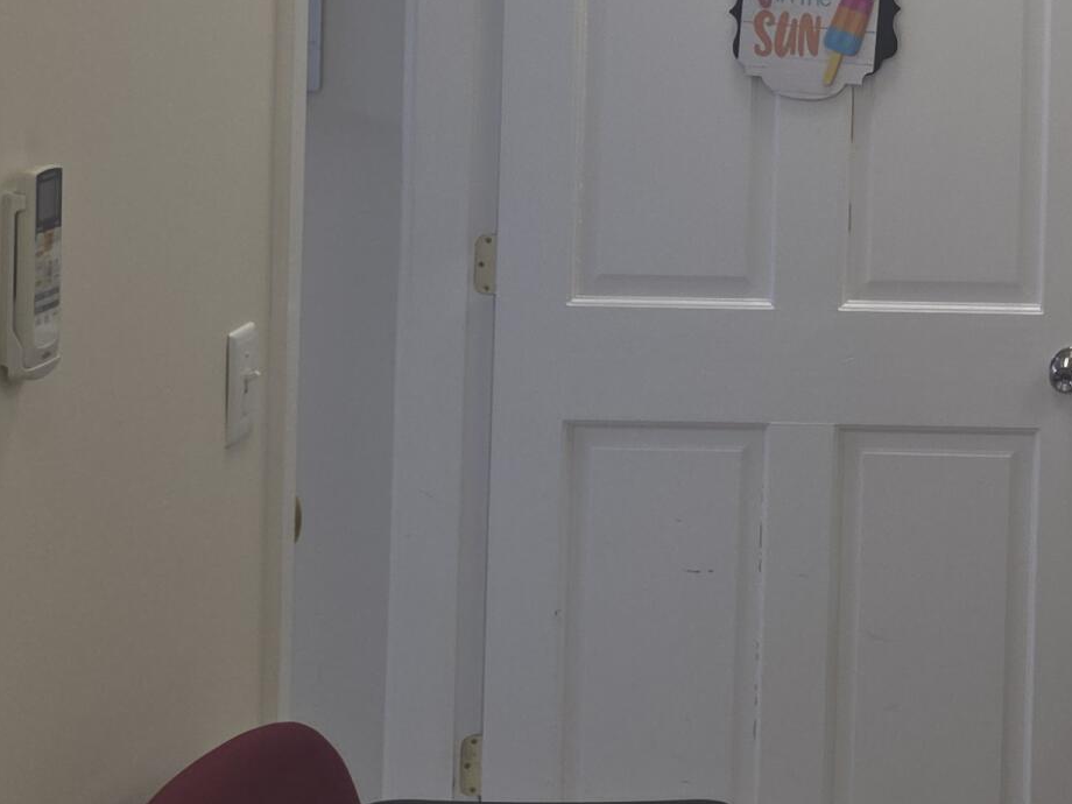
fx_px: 2323
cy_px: -149
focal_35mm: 75
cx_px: 1373
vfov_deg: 18.6
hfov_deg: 23.2
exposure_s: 1/60
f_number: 1.8
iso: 40
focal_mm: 5.4
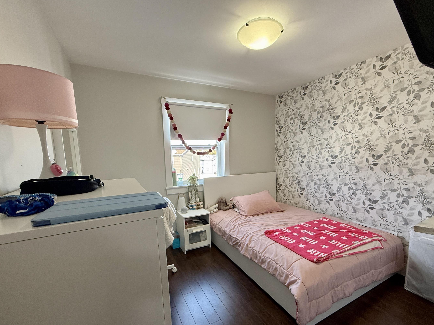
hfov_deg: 94.4
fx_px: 201
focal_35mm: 16
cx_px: 226
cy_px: 182
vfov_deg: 77.8
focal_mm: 2.22
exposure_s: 1/120
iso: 200
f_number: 2.2
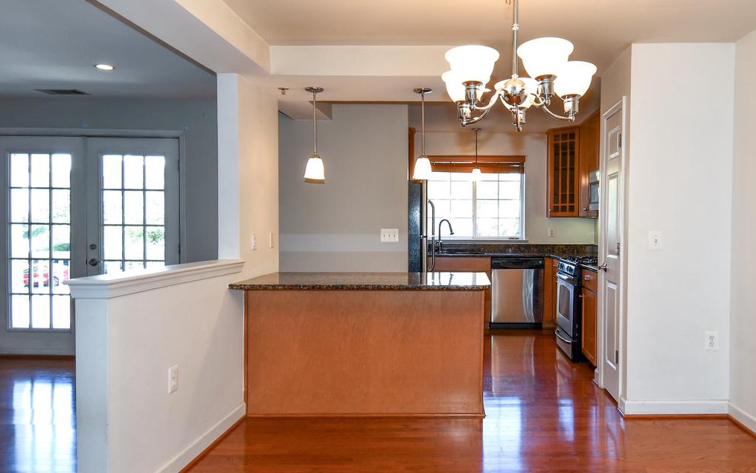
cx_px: 457
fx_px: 536
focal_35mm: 26
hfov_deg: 69.6
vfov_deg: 47.6
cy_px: 253
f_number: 4
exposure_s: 1/60
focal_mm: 12
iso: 200
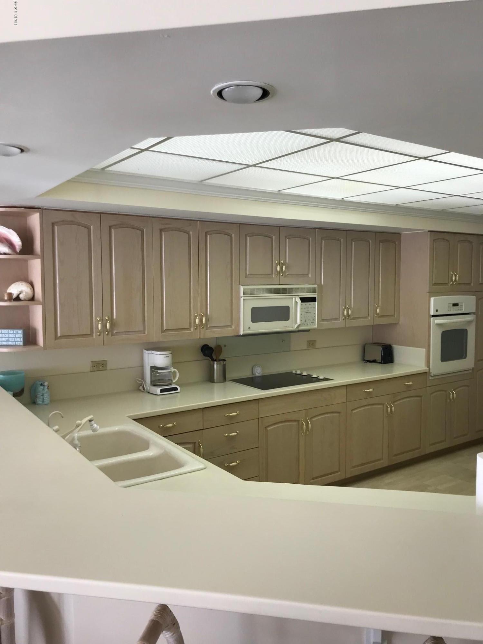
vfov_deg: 63.4
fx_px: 521
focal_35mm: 28
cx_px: 242
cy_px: 322
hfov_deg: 49.7
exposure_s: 1/120
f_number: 1.8
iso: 25
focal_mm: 3.99
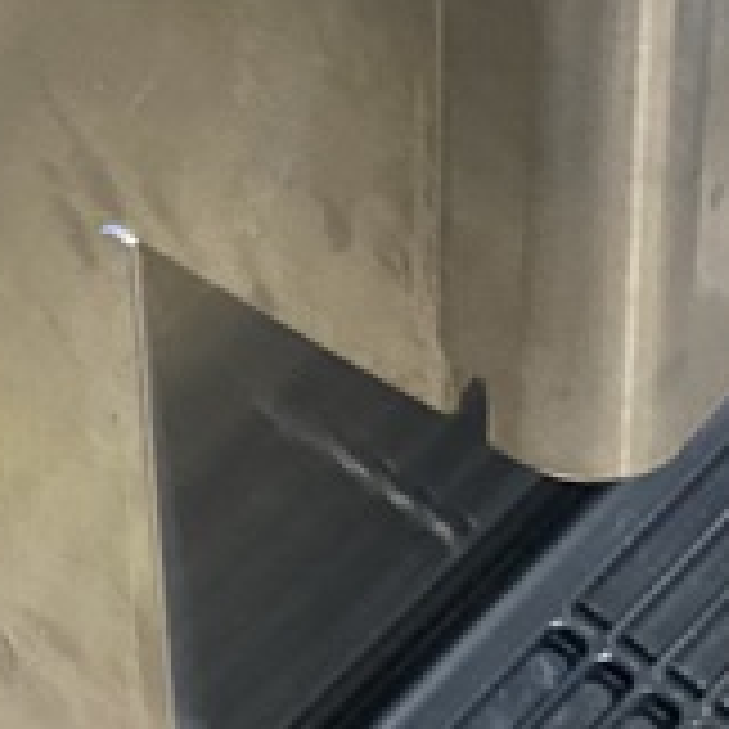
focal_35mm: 115
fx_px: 2740
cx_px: -135
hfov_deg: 14.7
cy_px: -241
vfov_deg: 14.5
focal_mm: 4.25
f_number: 1.8
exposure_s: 1/52
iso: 500
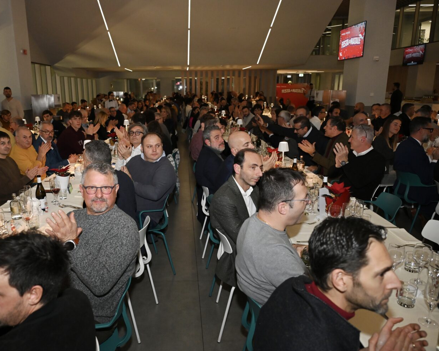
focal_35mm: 28
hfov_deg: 61.6
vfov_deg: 51.5
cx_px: 172
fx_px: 364
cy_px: 176
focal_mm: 24
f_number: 4
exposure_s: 1/160
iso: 3200
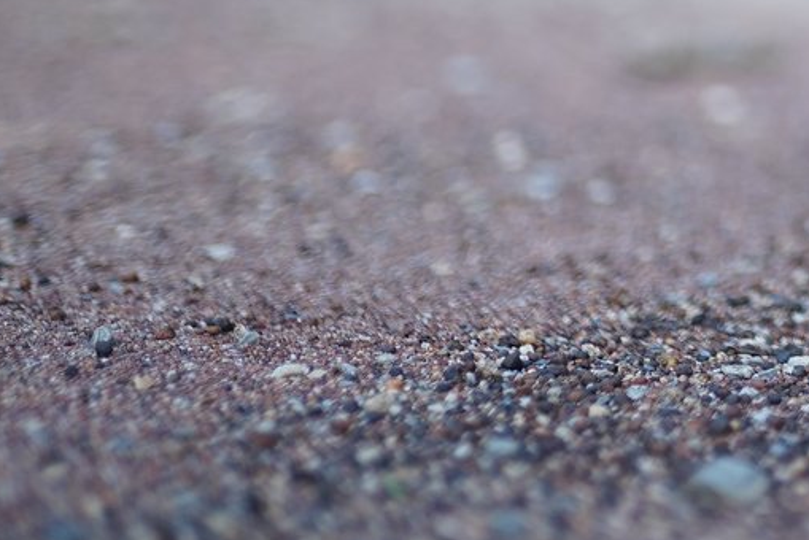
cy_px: -256
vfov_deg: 11.9
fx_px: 2473
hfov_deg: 16.7
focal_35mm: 110
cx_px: 1262
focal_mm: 35
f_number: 1.4
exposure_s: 1/500
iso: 250
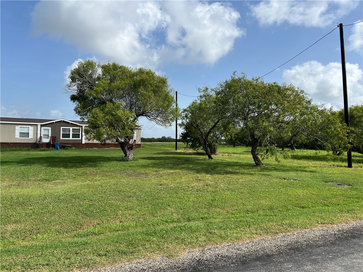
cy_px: 136
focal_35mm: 26
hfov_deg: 67.3
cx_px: 182
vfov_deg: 53.1
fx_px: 273
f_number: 1.5
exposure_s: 1/4630
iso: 50
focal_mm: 5.7
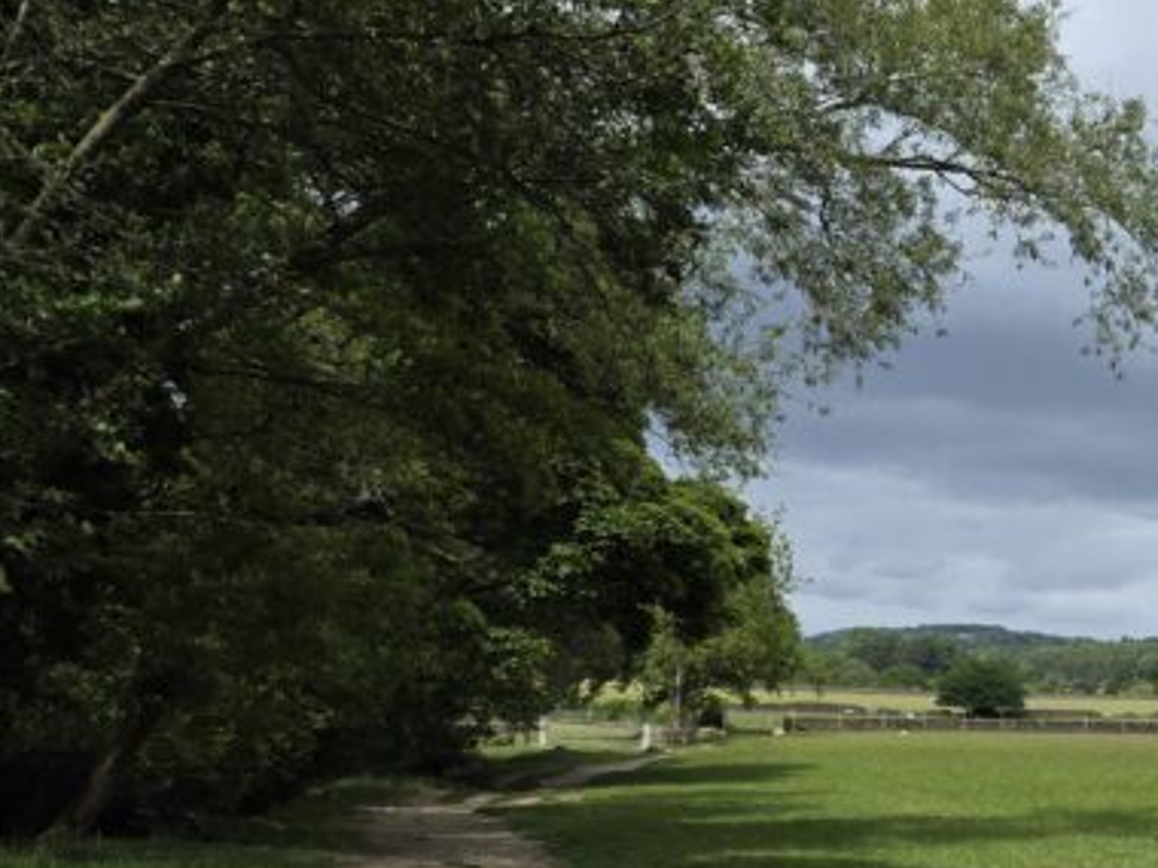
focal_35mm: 62
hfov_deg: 26.8
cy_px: 777
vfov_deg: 23.1
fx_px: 2074
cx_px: 1463
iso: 80
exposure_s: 1/7944
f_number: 1.7
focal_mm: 6.3
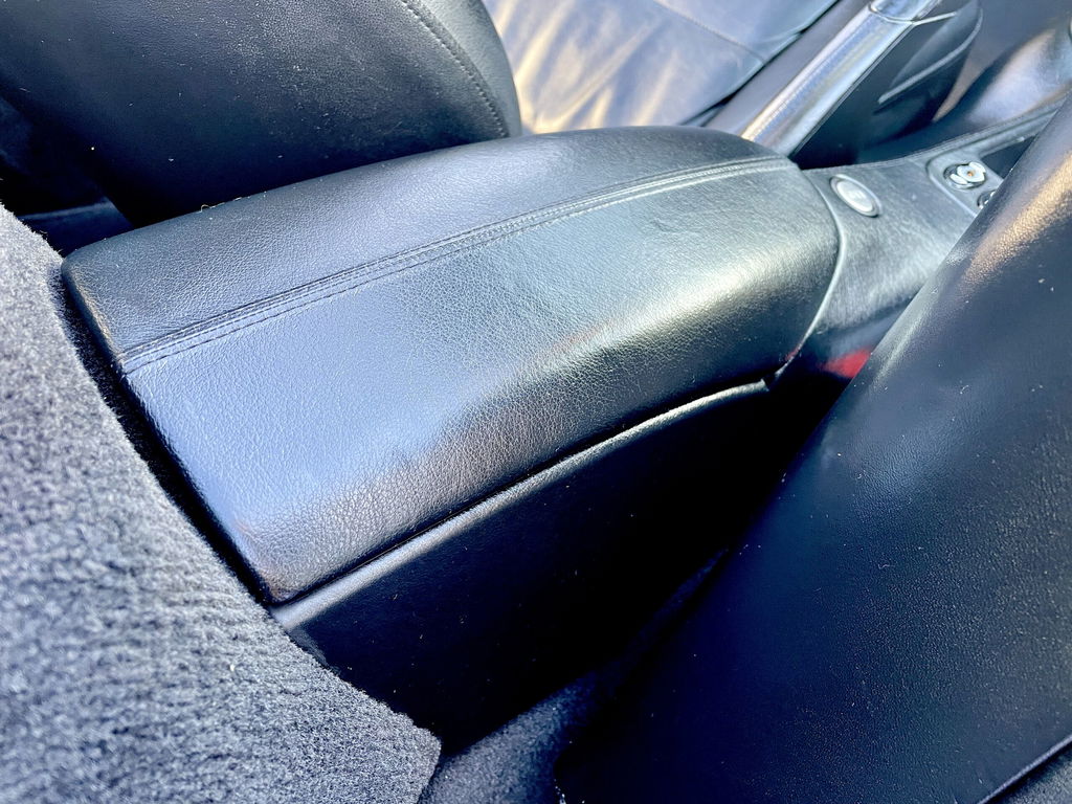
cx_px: 536
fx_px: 805
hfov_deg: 67.3
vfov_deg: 53.1
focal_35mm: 26
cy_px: 402
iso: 125
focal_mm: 4.2
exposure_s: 1/80
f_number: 1.6
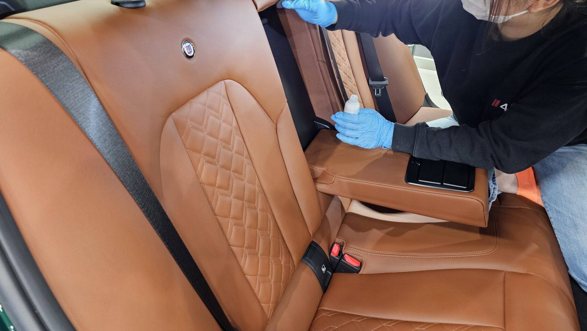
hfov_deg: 71.9
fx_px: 405
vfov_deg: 43.7
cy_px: 109
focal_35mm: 26
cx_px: 286
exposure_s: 1/40.1
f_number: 1.7
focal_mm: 6.3
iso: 640
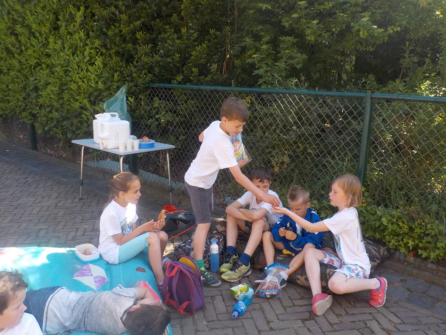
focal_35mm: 30
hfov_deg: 60.0
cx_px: 223
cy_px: 168
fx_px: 387
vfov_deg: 46.8
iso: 125
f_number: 3.3
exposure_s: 1/200
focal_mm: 4.1
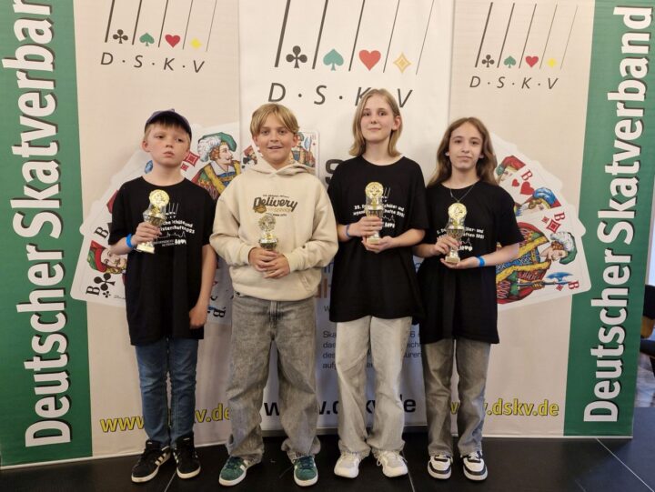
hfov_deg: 73.9
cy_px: 246
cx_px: 328
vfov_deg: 58.9
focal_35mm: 23
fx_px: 435
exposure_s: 1/100
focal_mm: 5.54
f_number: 1.8
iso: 250
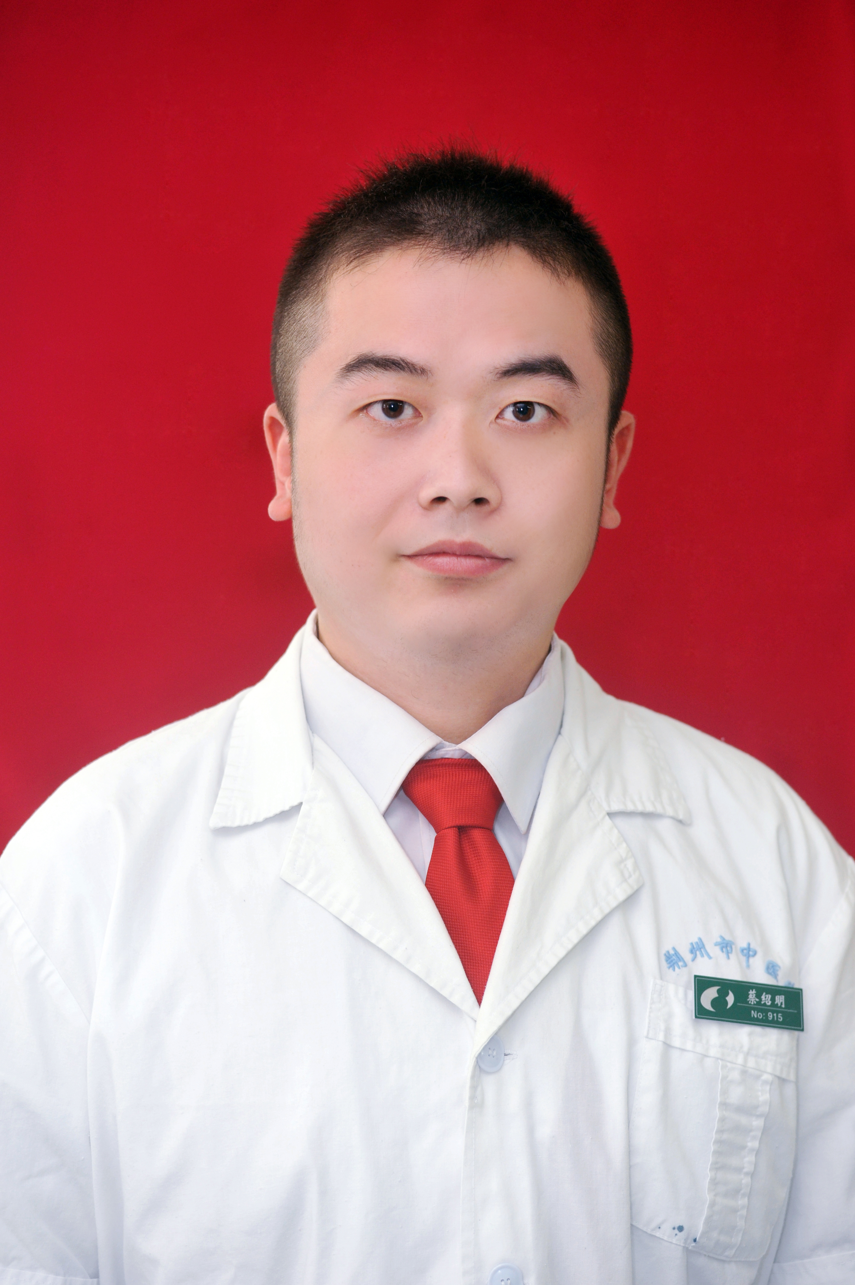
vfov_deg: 16.4
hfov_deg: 11.0
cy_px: 642
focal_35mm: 125
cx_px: 428
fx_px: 4459
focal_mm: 125
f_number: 4.5
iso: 1000
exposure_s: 1/60
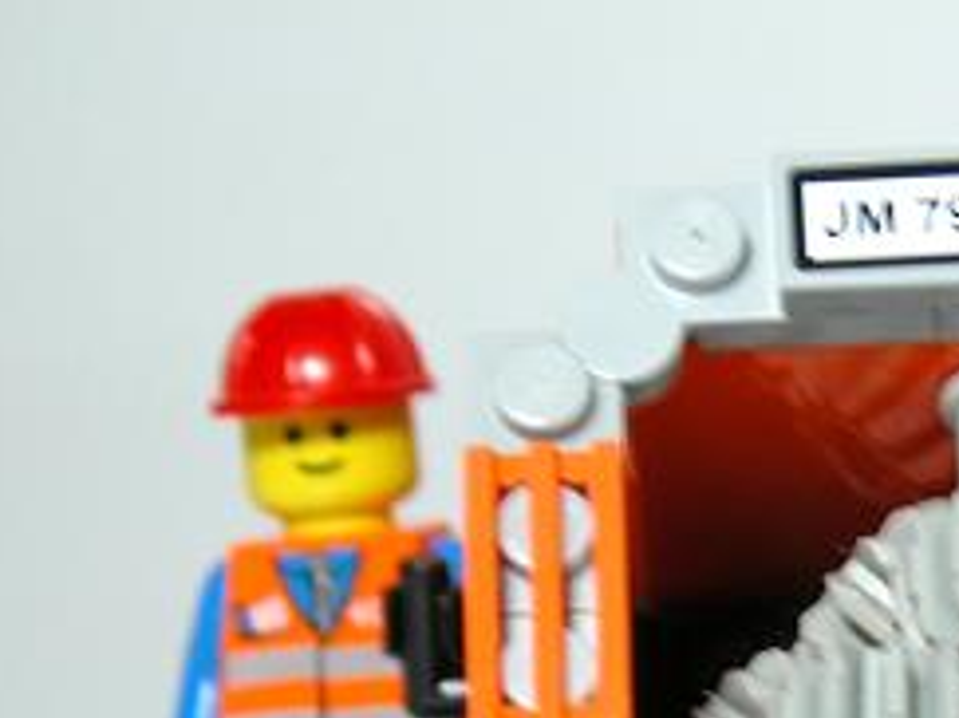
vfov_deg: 4.1
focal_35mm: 358
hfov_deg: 5.5
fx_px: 9913
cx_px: 920
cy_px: 848
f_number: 3.8
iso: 100
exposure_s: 1/14.7
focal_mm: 34.7
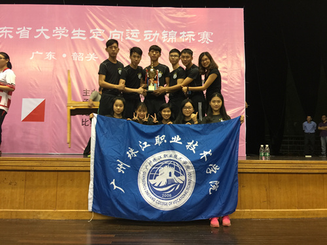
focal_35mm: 29
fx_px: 274
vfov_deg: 48.2
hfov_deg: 61.7
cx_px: 164
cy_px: 122
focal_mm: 4.15
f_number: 2.2
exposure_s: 1/17
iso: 50
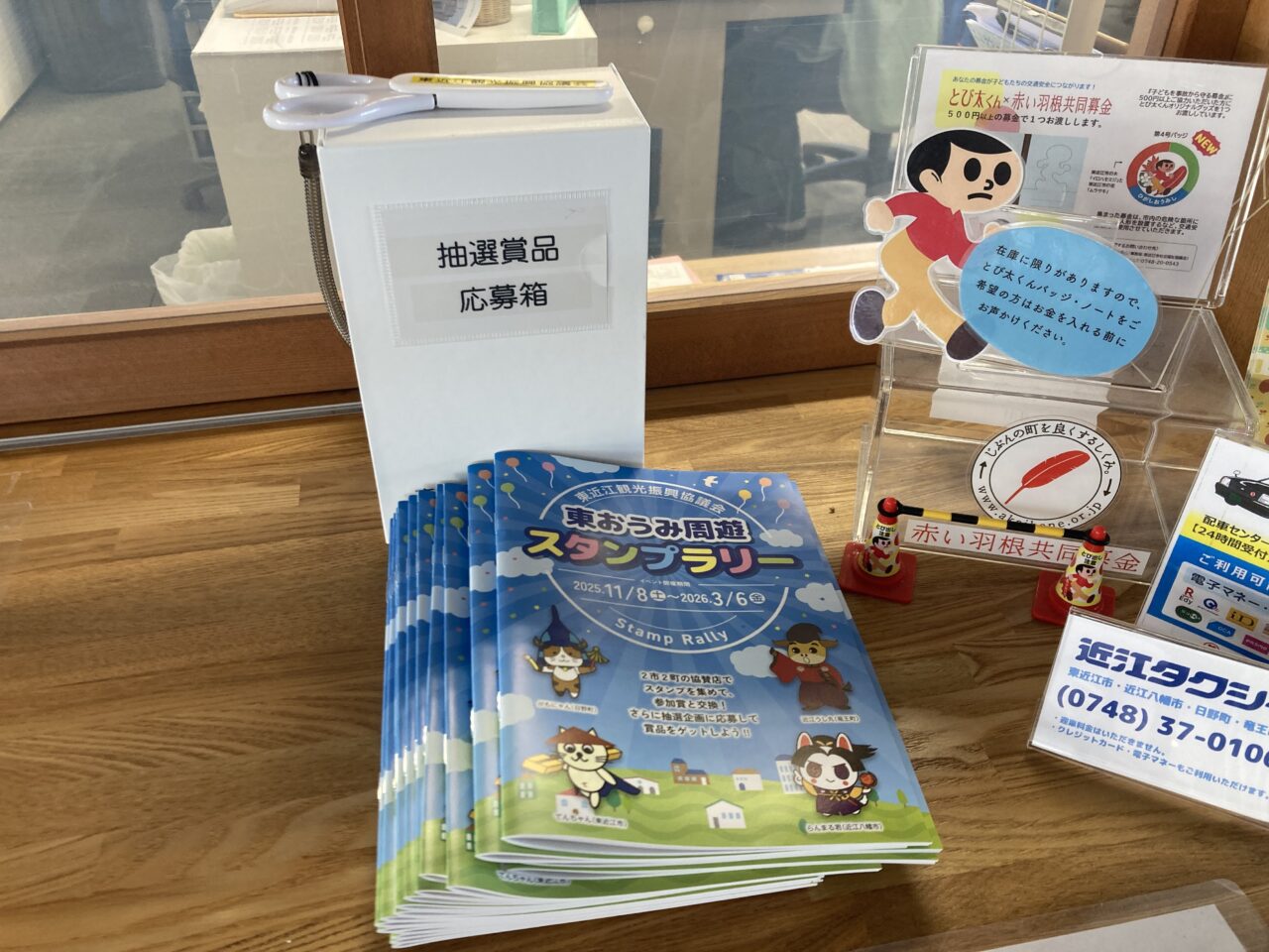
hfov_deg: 63.4
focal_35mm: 28
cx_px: 634
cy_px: 476
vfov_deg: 49.7
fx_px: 1026
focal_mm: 3.99
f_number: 1.8
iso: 64
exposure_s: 1/41
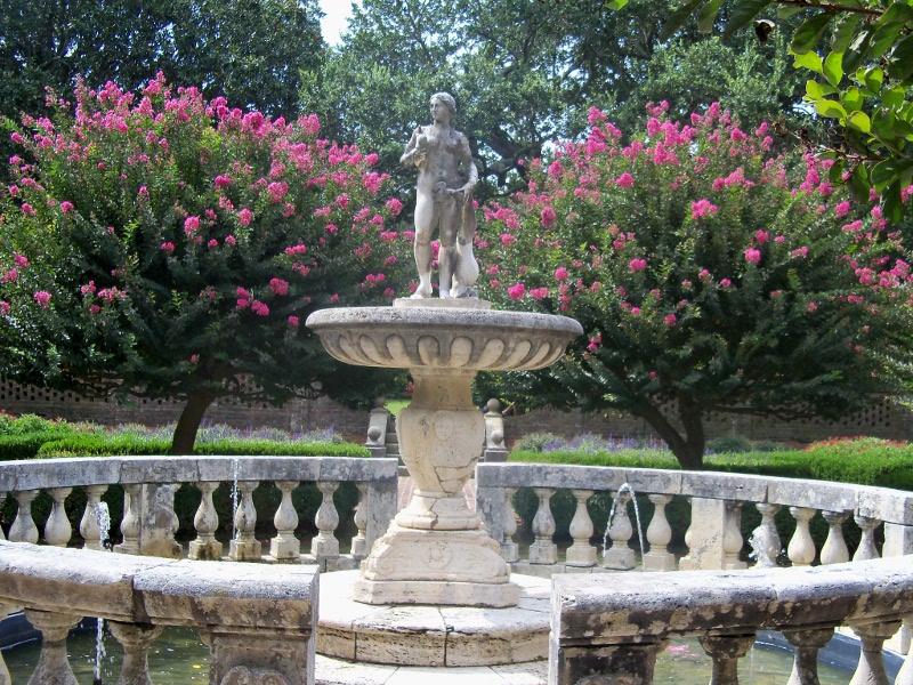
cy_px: 342
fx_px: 1108
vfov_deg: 34.3
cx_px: 456
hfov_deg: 44.8
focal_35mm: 42
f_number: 3.7
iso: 80
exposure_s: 1/320
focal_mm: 7.5
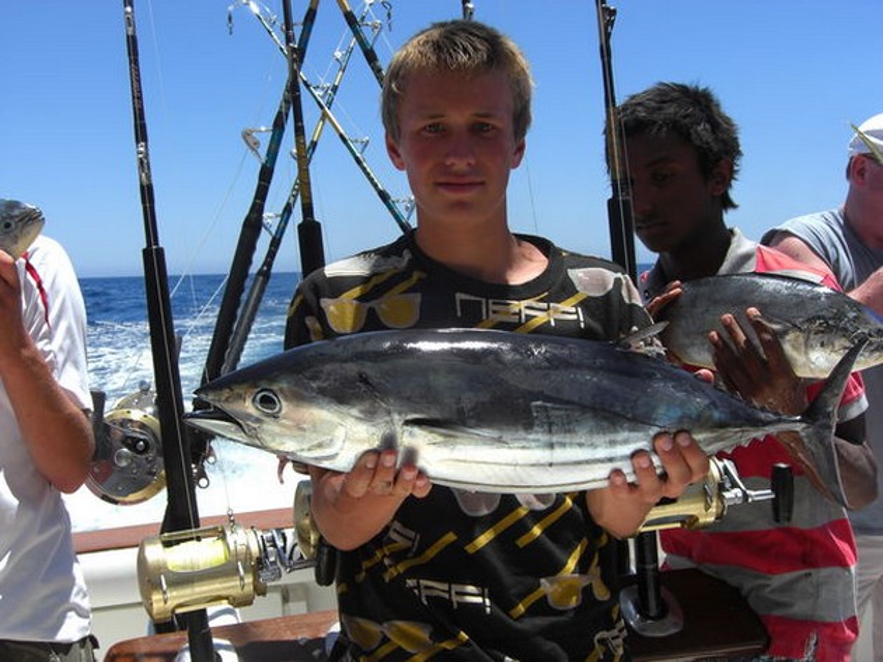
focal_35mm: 38
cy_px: 331
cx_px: 442
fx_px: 969
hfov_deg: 49.0
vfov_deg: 37.7
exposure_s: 1/800
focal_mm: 7.9
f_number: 4
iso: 80
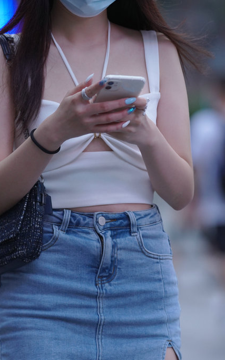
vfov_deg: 7.7
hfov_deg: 4.8
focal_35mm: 272
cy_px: 195
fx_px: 2668
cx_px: 108
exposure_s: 1/500
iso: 800
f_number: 2.2
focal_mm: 135
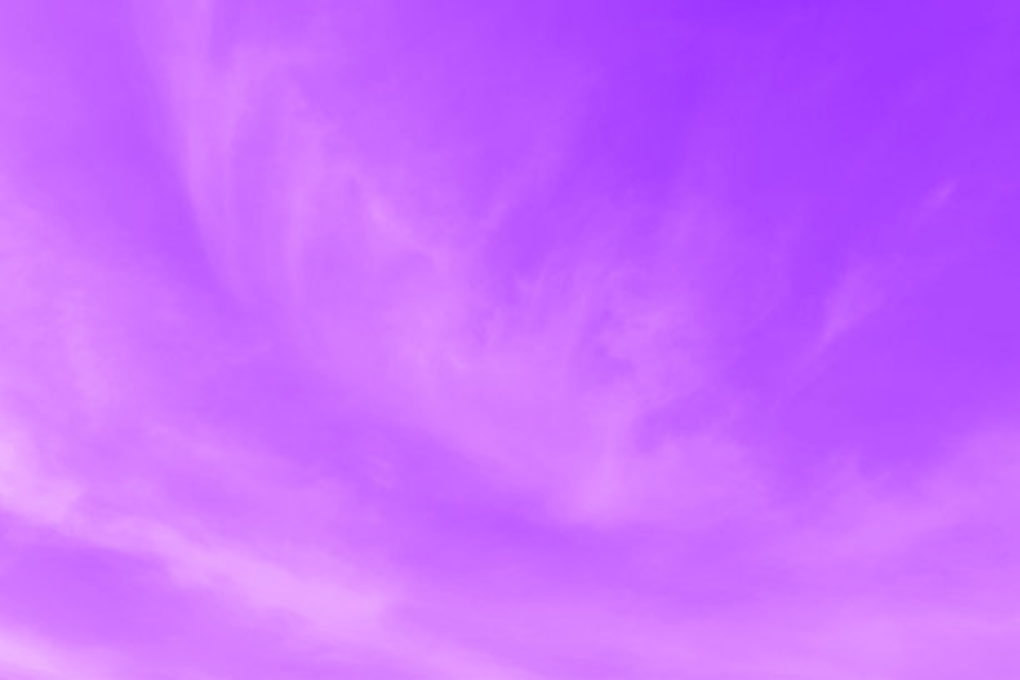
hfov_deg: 51.3
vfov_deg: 35.5
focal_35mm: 38
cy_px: 340
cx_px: 510
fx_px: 1062
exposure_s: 1/640
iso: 200
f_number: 11
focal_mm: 25
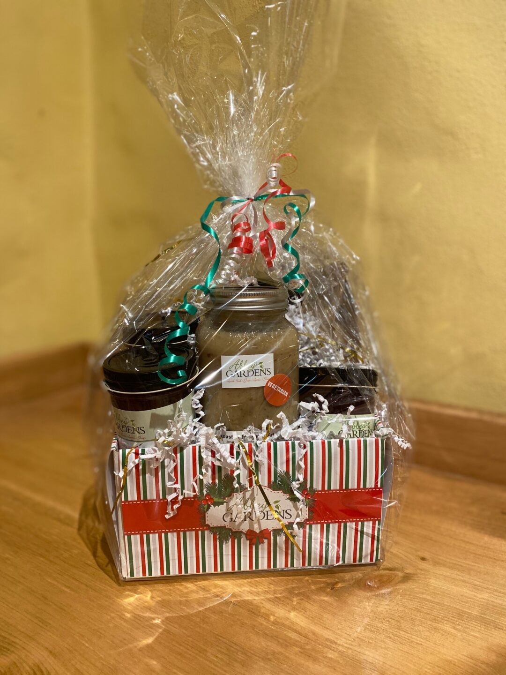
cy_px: 338
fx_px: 507
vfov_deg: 67.3
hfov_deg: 53.1
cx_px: 253
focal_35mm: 26
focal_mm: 4.25
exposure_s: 1/60
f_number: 1.8
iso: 250
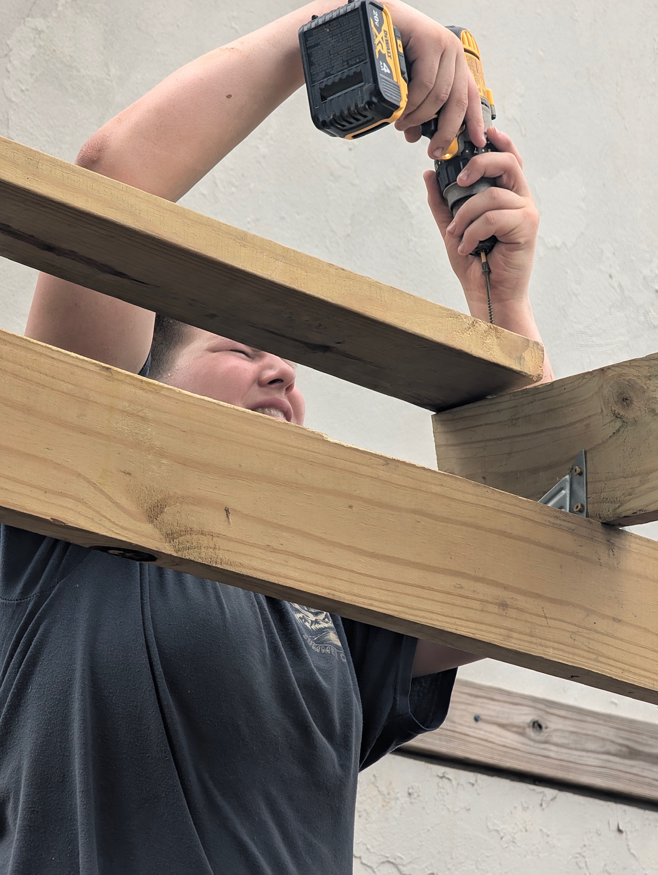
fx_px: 2781
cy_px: 438
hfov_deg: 13.5
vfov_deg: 17.9
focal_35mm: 110
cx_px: 329
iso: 48
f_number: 2.8
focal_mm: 17.91
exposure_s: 1/181
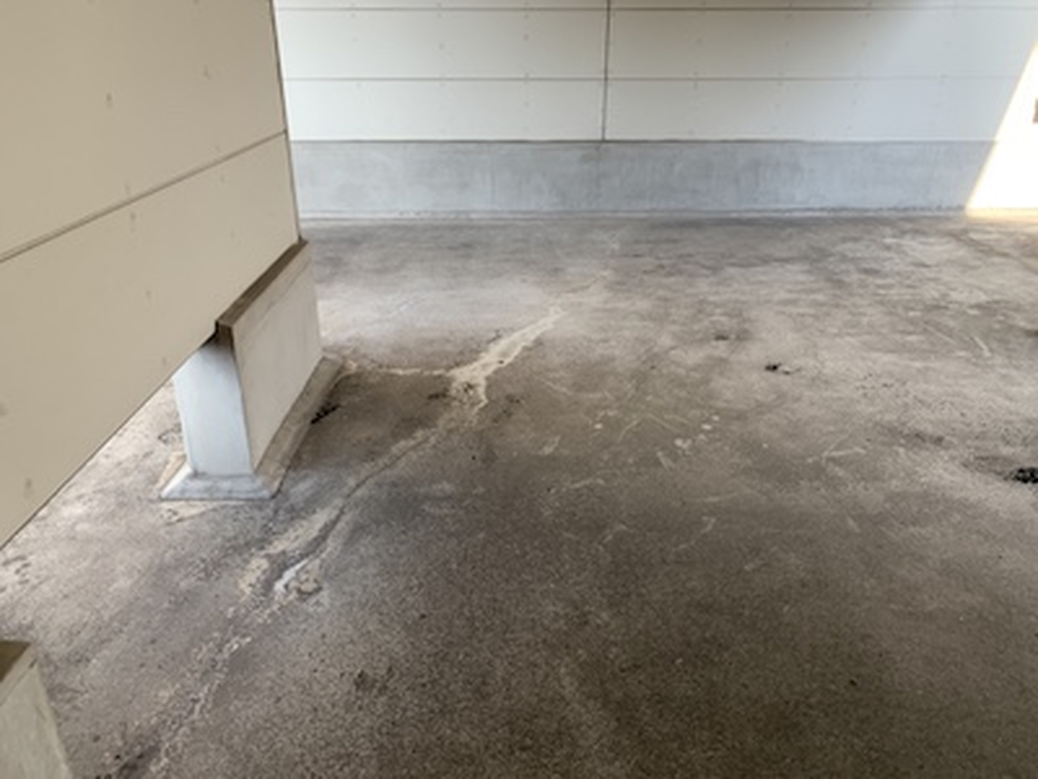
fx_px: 780
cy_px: 390
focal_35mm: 26
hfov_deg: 67.3
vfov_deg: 53.1
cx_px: 519
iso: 25
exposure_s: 1/214
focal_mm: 4.25
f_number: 1.8
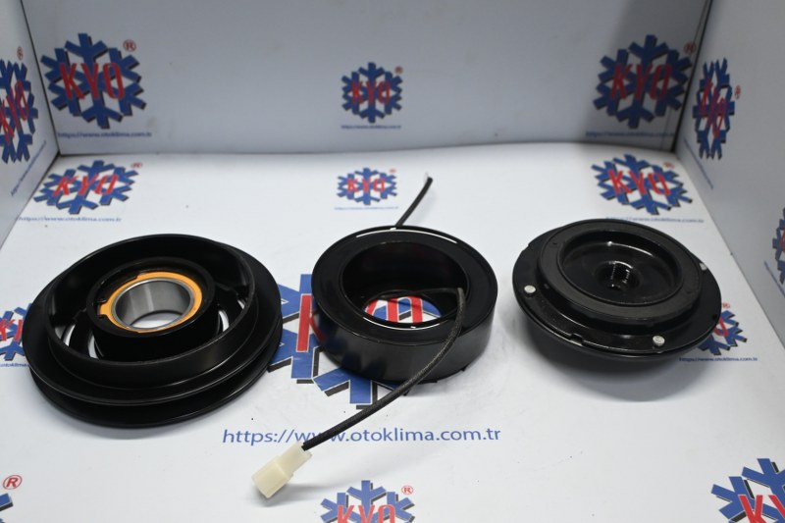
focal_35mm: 38
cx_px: 392
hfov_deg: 51.3
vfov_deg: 35.5
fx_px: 817
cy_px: 262
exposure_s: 1/125
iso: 1000
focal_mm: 25
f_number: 4.2
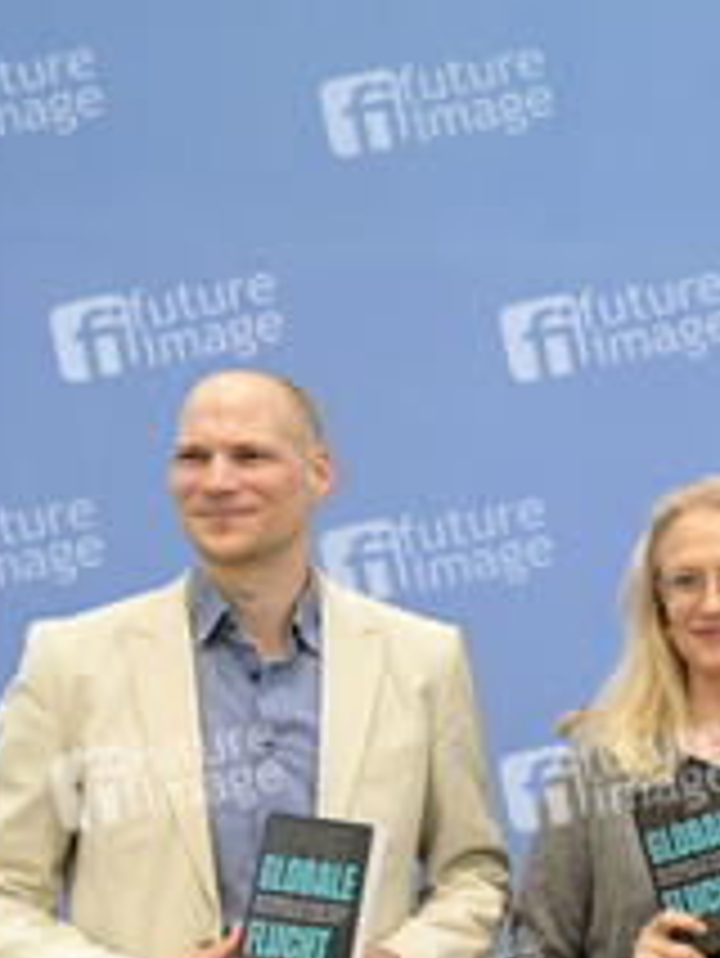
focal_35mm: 63
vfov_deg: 30.4
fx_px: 1745
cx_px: 947
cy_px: 666
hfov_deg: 21.1
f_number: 5.6
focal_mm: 31
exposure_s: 1/320
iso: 5000
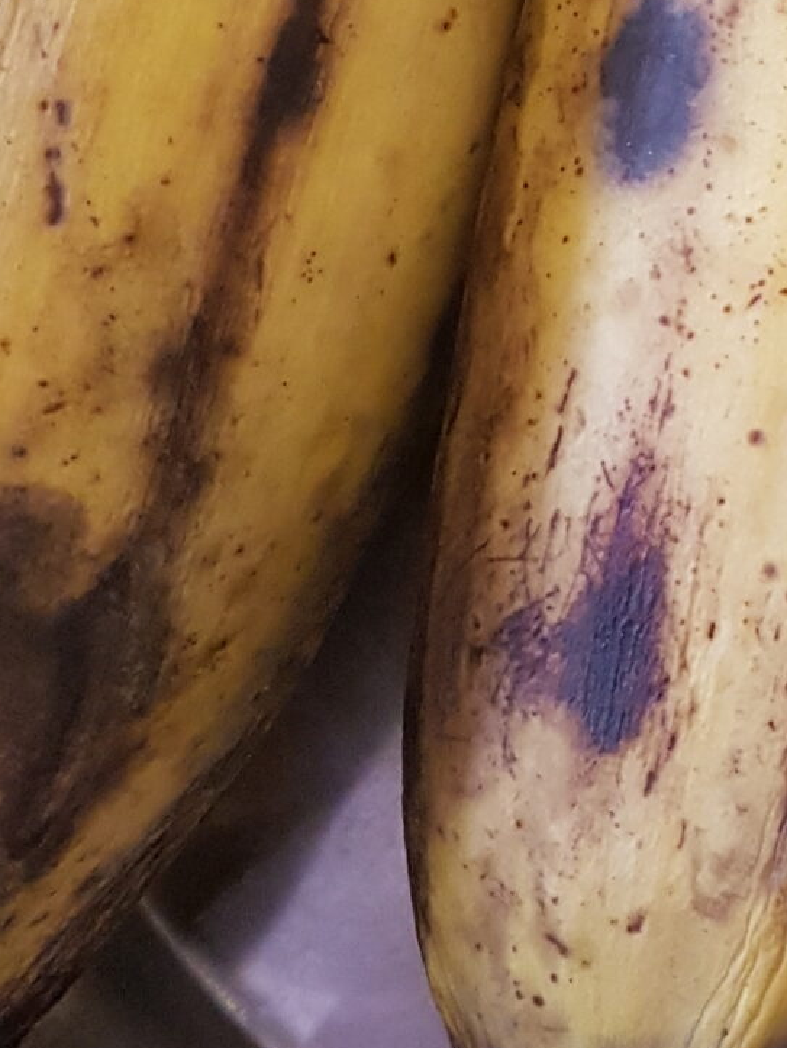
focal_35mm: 92
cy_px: 49
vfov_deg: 20.7
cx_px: 1275
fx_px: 2786
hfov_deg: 14.7
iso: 200
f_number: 1.7
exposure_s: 1/50
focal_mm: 4.2
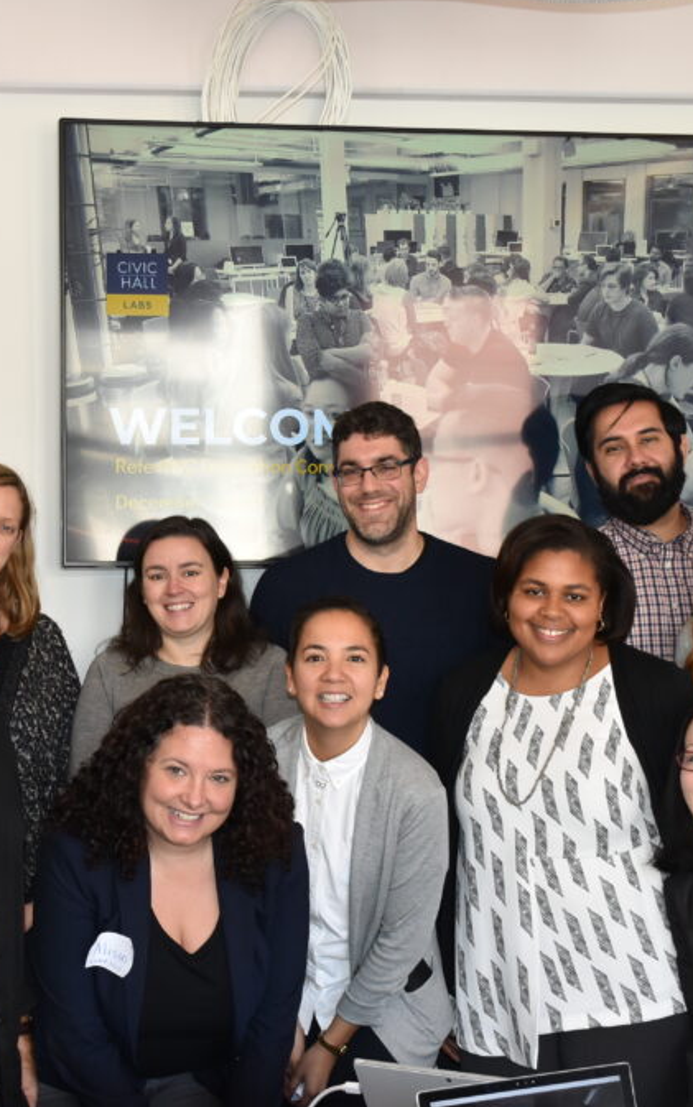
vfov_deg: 32.6
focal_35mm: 63
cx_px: 186
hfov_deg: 20.6
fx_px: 1896
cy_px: 552
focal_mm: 27
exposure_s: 1/125
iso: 720
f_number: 5.6
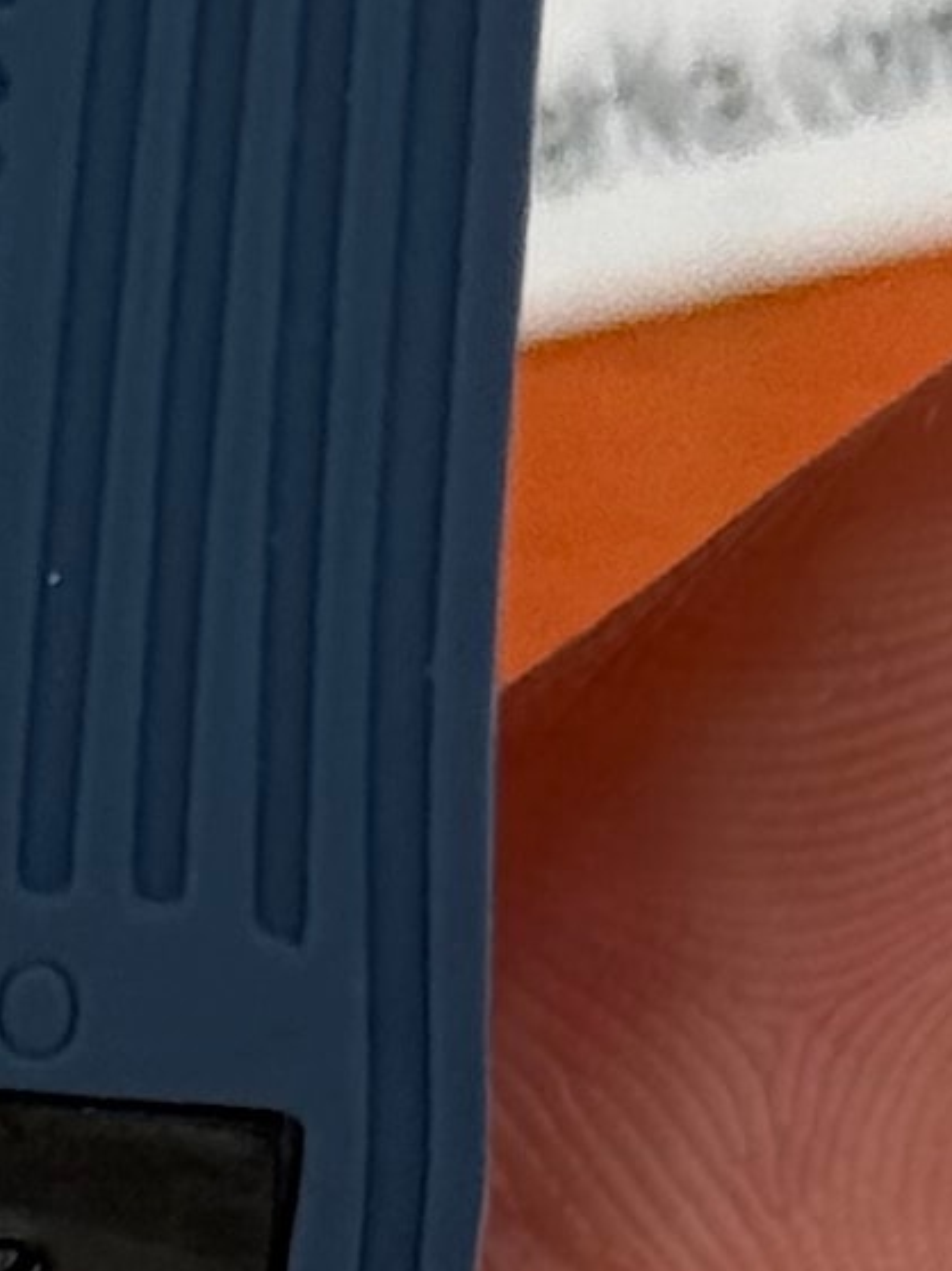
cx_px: -294
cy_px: 3203
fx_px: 12734
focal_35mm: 347
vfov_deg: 5.5
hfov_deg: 4.3
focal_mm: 6.76
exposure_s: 1/615
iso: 64
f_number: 1.78
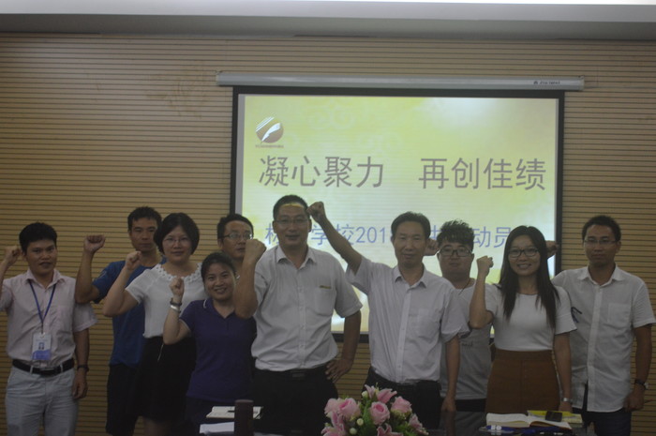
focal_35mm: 63
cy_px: 218
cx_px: 328
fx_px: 1147
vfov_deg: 21.5
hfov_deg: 31.9
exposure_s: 1/60
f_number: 5.3
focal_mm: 42
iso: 1250
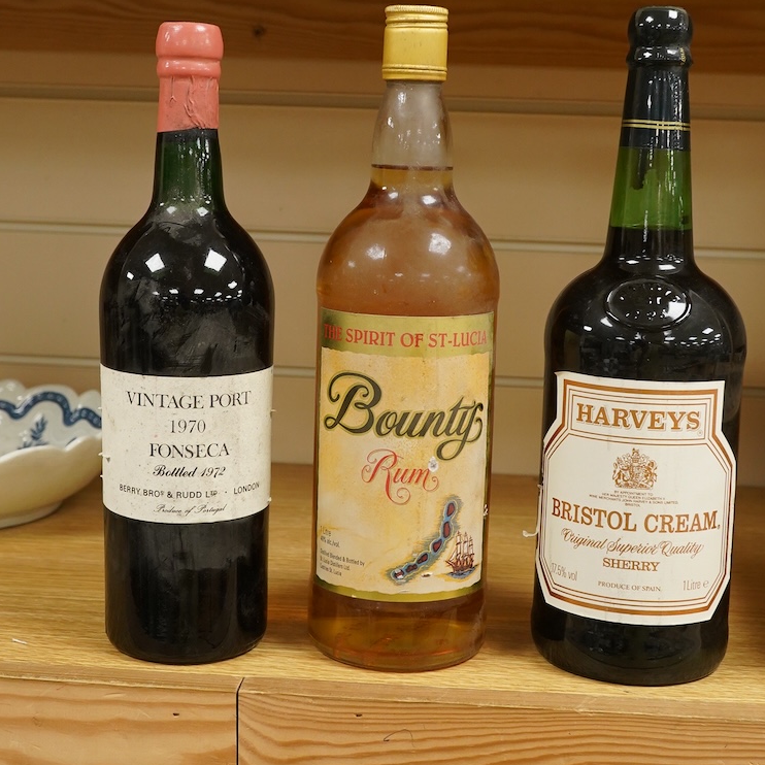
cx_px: 386
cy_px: 295
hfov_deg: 29.6
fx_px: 1450
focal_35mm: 58
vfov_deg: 29.5
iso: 2000
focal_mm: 30
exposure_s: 1/125
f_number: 9
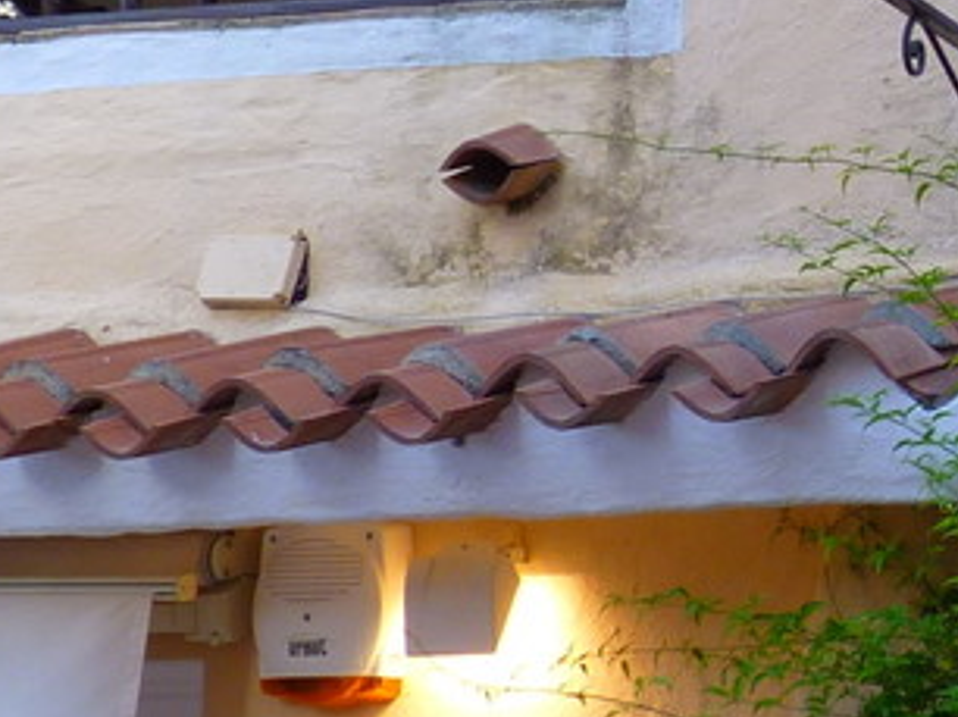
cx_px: 1813
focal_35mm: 113
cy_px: 225
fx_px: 3125
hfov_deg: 14.8
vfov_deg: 13.1
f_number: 3.6
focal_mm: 4.8
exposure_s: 1/125
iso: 80
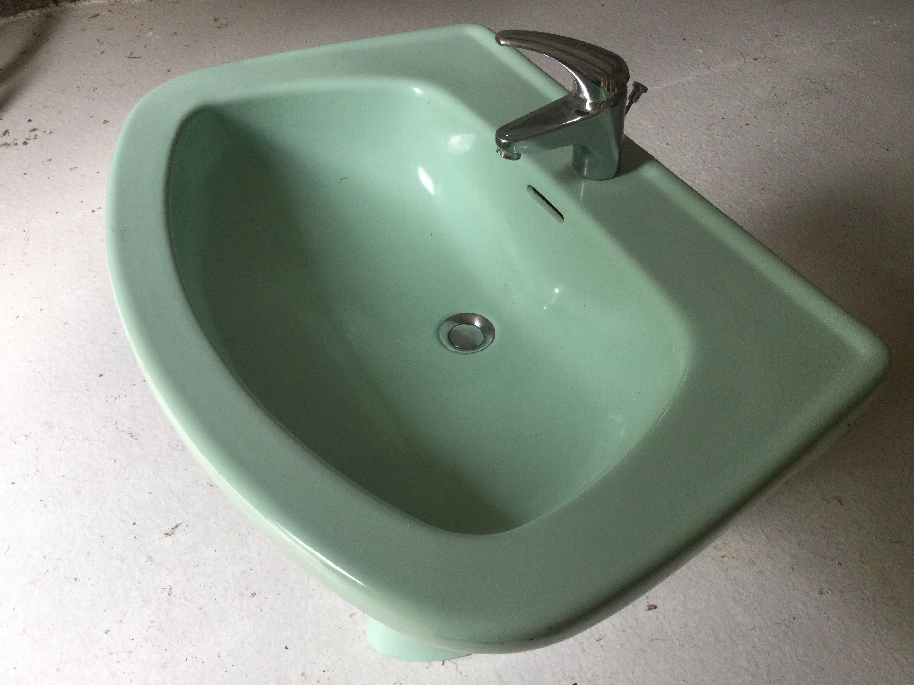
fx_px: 819
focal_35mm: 31
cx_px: 457
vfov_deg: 45.4
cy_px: 342
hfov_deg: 58.4
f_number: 2.4
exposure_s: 1/33
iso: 40
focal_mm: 3.3
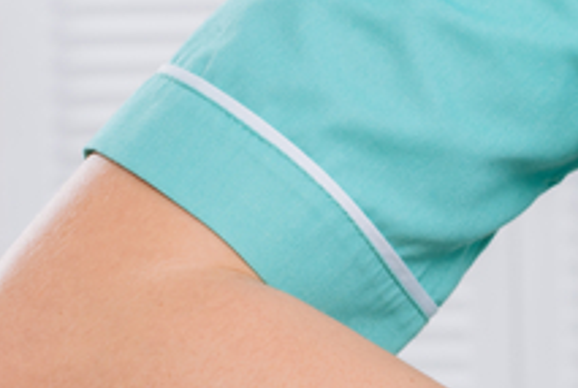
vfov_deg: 5.9
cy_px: 498
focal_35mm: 234
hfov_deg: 8.4
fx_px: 3765
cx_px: 1130
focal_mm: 50
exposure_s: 1/200
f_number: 6.3
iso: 100
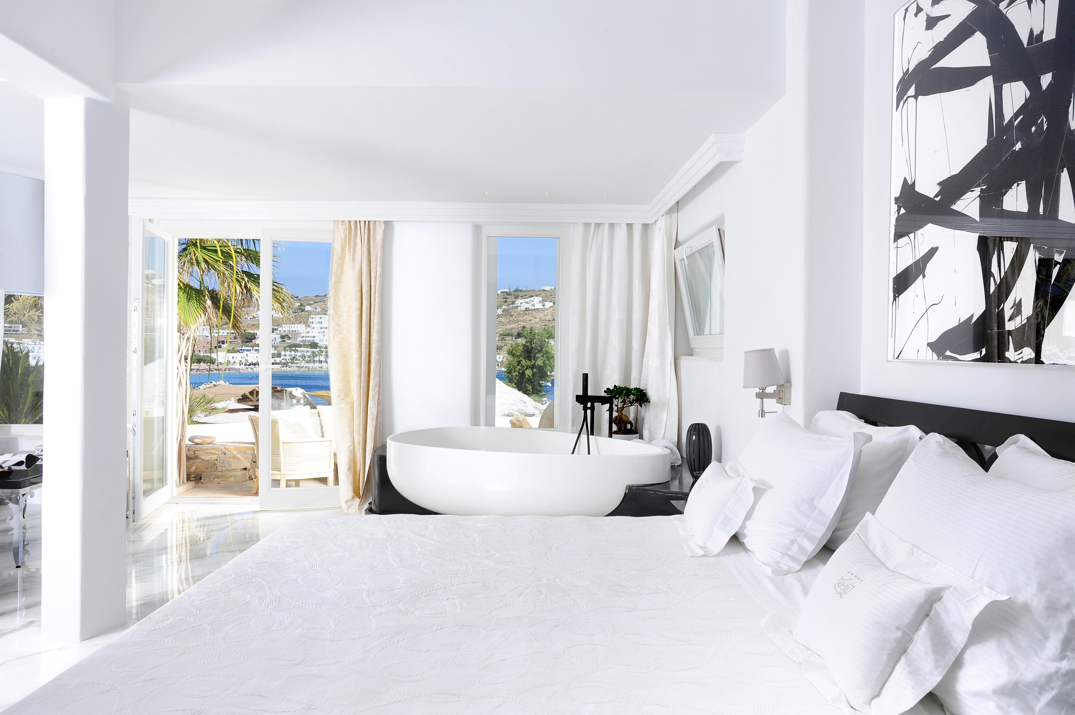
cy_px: 358
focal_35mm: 26
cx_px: 538
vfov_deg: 49.5
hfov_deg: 69.4
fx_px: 776
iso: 200
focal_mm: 26
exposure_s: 1/125
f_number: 11
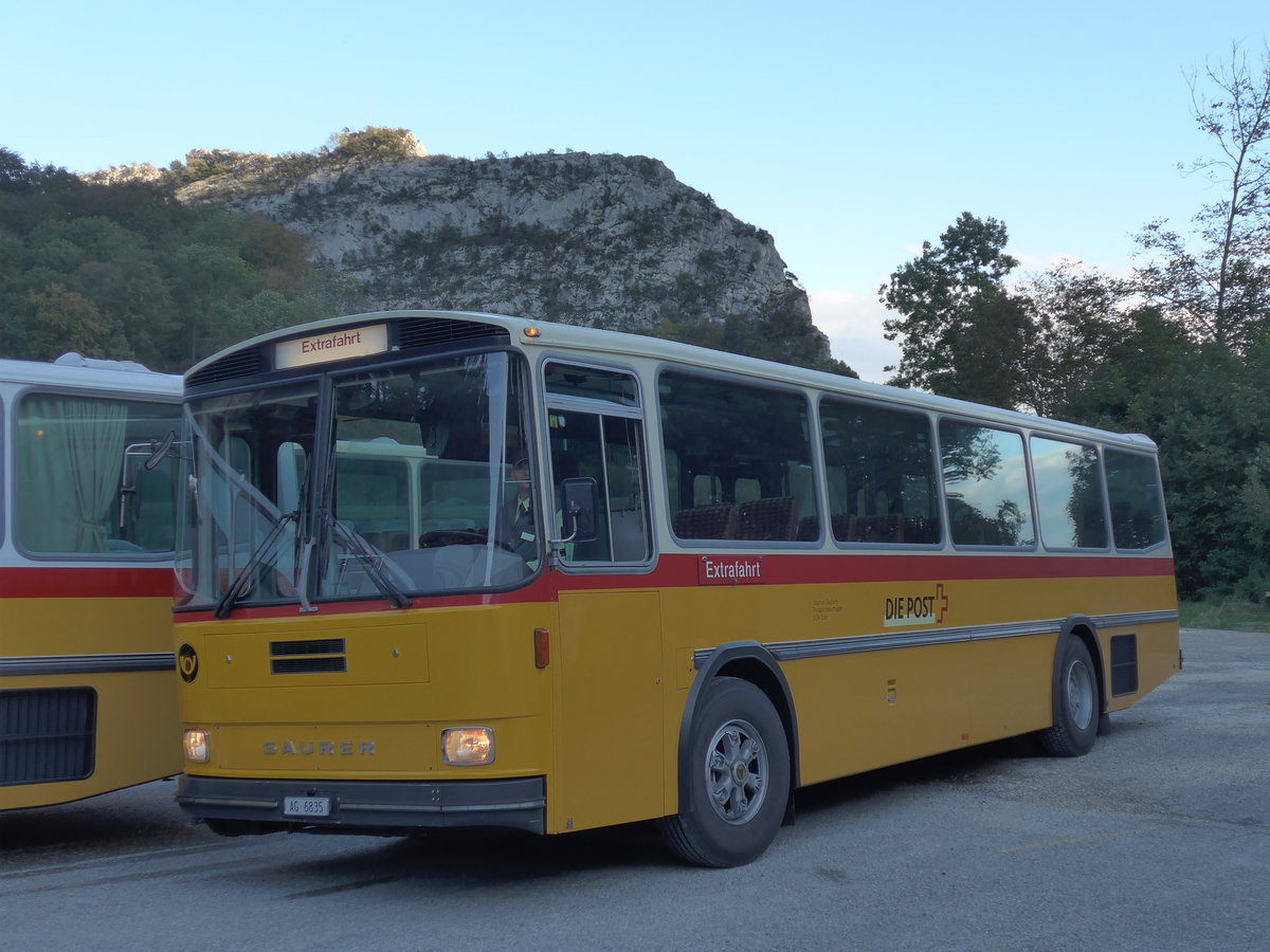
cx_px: 635
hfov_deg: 41.2
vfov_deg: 31.5
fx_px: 1688
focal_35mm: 46
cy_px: 476
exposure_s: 1/320
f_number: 3
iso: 160
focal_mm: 9.5
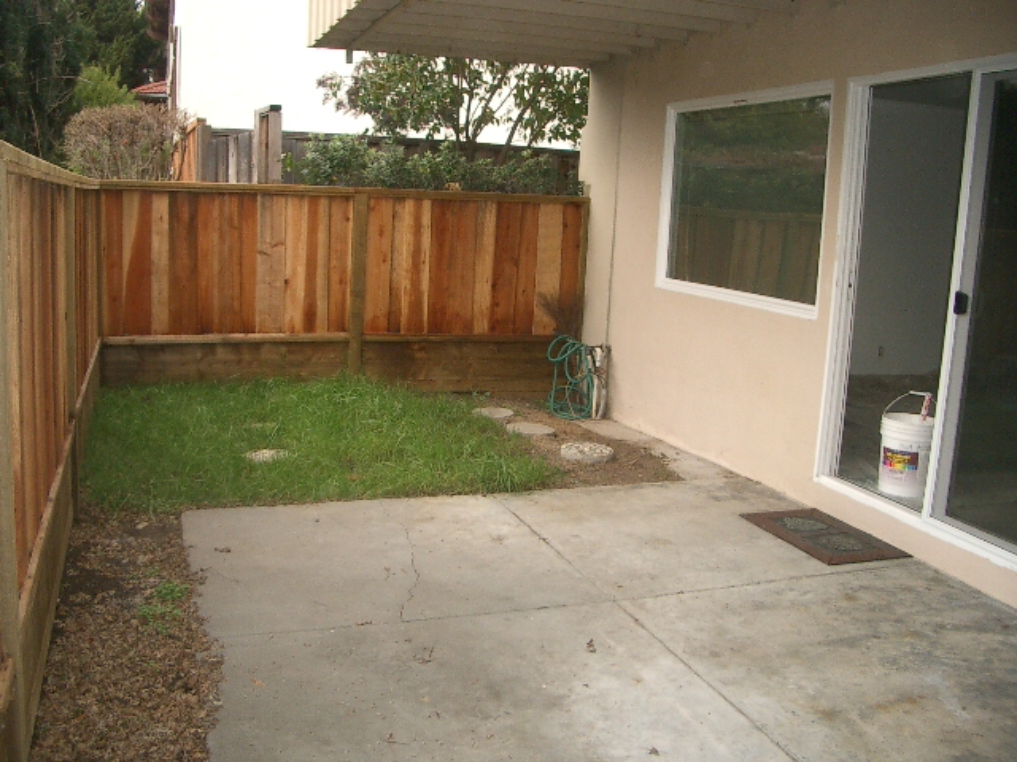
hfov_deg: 52.6
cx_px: 508
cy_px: 381
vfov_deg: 40.7
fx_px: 1028
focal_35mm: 35
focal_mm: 5.8
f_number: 2.6
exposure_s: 1/400
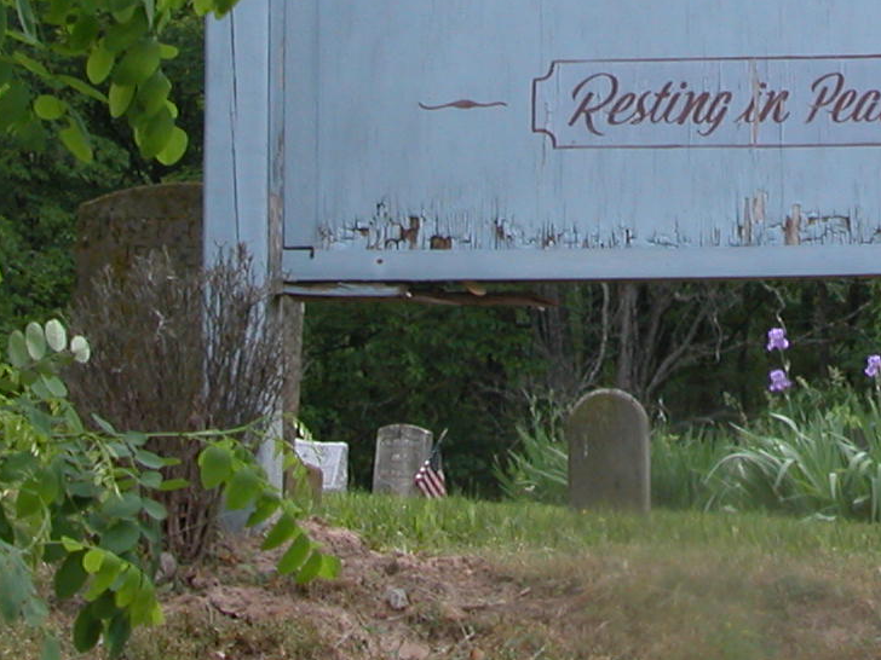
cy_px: -140
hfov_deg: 15.9
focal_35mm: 123
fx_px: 3130
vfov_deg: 11.8
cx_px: 729
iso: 100
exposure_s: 1/133
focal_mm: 8.9
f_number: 4.5
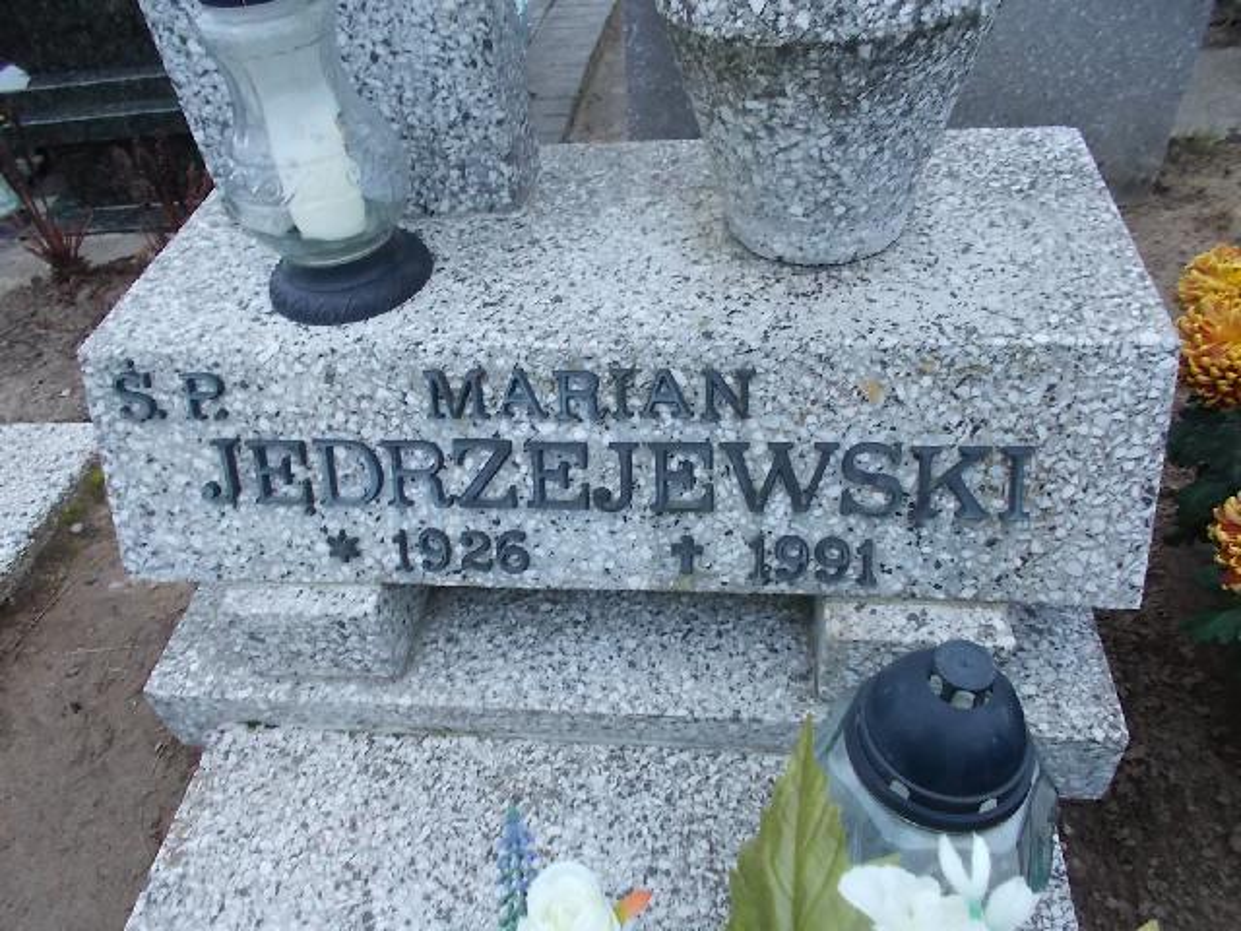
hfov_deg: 67.3
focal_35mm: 26
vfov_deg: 53.1
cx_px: 620
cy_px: 466
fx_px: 932
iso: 200
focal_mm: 4.6
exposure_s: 1/20
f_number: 3.2
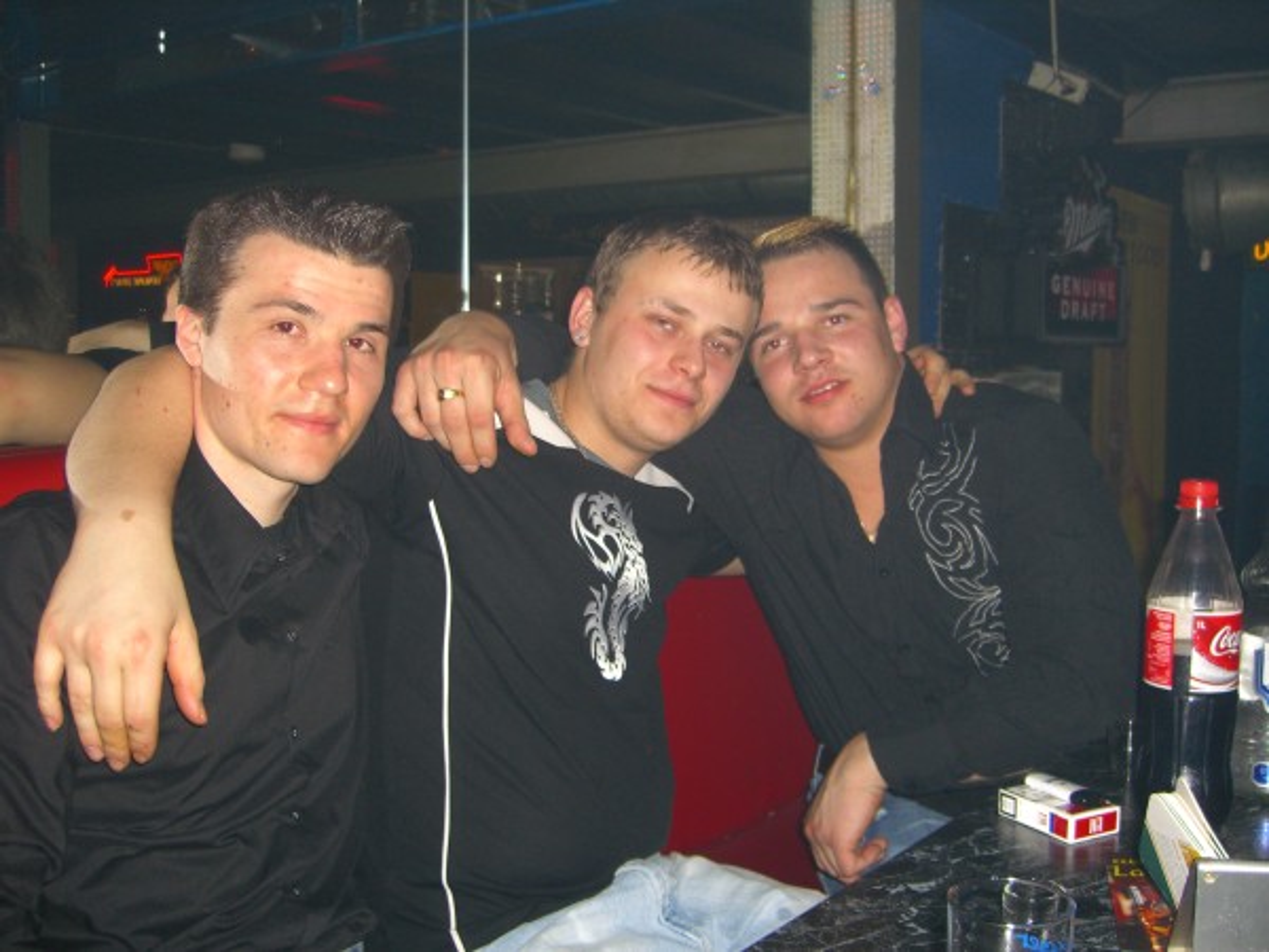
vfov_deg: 37.7
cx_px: 634
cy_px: 476
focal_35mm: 38
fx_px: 1393
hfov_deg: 49.0
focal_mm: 7.9
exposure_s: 1/60
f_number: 2.8
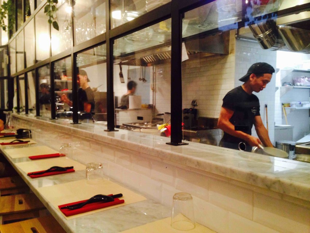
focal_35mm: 33
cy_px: 116
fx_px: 296
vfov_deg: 43.0
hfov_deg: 55.3
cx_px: 155
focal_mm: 4.12
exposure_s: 1/20
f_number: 2.4
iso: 250
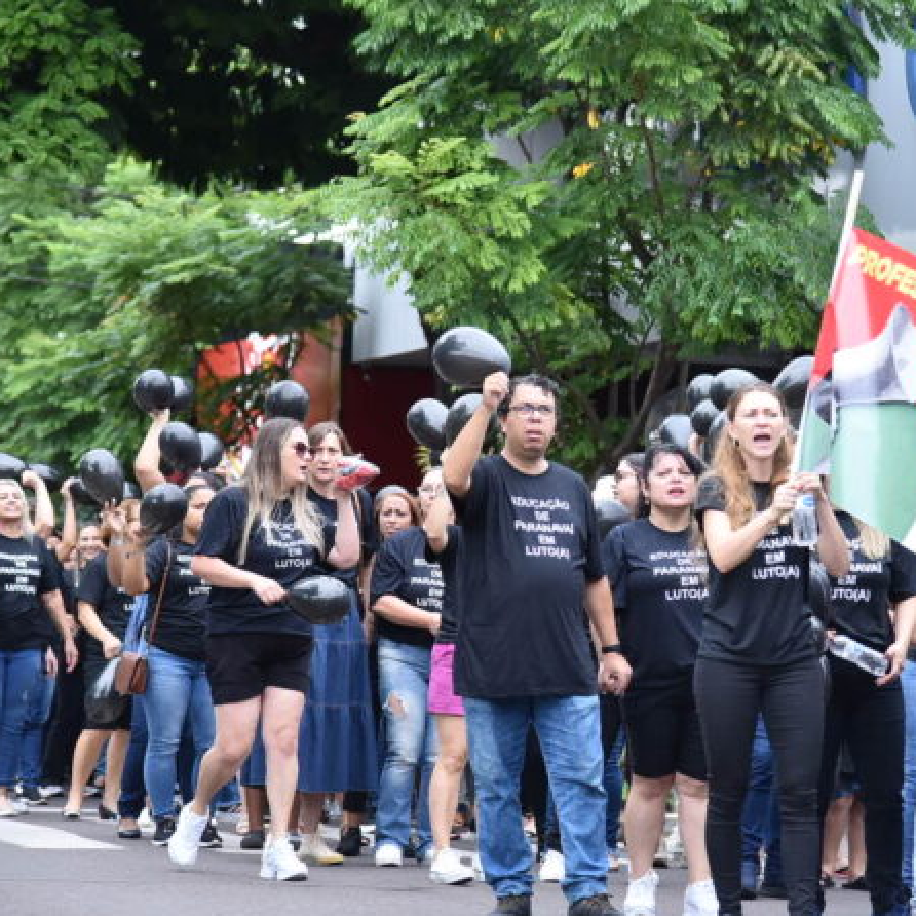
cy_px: 481
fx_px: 4281
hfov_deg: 12.2
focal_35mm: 143
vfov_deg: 12.2
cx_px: 555
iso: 1000
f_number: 4
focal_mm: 100
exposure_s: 1/800
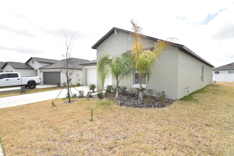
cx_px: 128
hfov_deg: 86.6
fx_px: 123
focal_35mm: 19
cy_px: 78
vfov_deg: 64.6
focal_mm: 10
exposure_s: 1/4000
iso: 800
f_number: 3.5
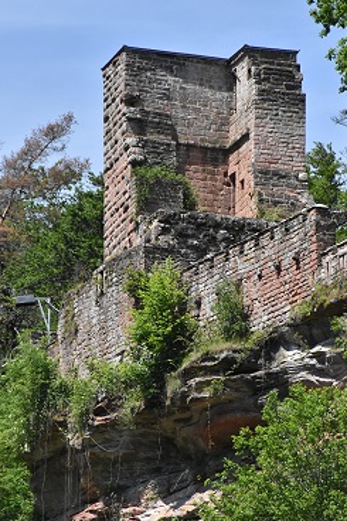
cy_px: 268
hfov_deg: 5.4
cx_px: 169
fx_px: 3661
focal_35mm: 253
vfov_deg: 8.1
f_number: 8
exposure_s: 1/8000
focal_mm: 140
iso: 2200
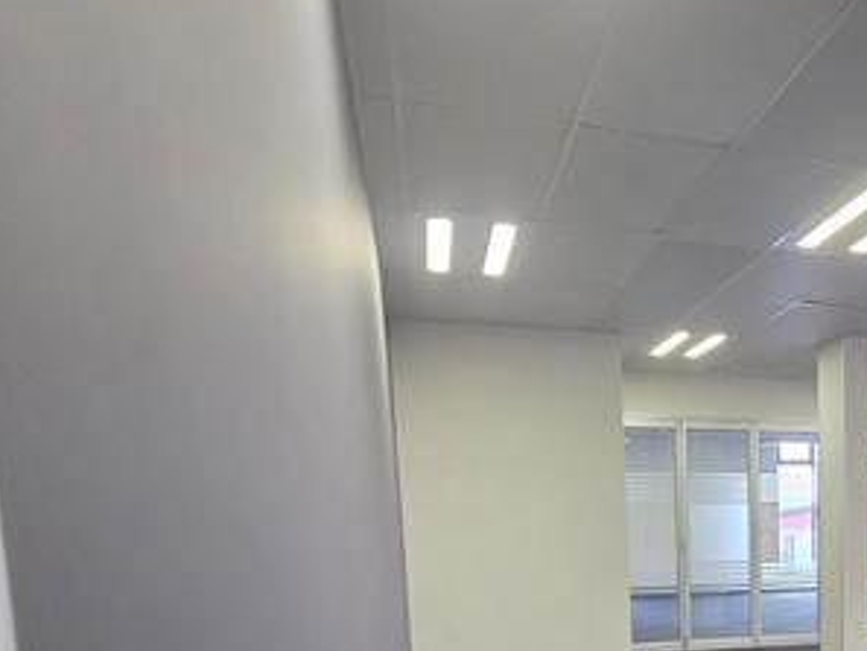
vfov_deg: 36.5
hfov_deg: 46.4
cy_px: 654
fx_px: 877
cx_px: 812
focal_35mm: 35
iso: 320
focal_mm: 2.2
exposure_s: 1/100
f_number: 1.9
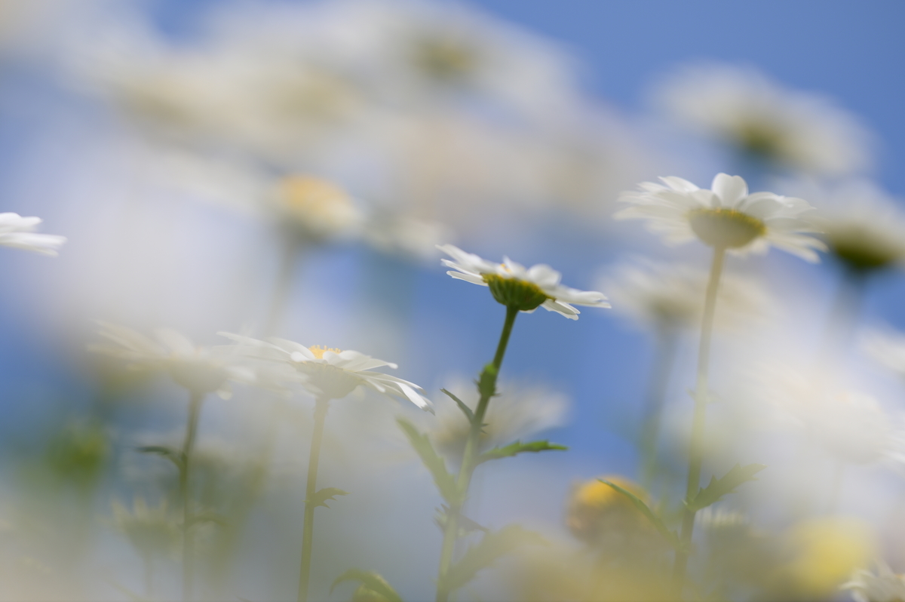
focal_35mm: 135
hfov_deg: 15.2
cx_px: 452
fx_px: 3391
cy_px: 301
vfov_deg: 10.1
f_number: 2.8
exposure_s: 1/2000
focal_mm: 135
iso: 100
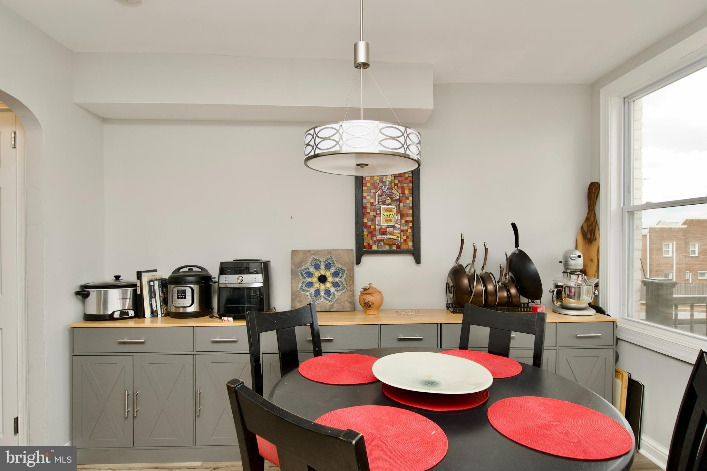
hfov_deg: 86.9
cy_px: 236
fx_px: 373
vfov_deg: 64.5
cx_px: 354
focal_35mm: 19
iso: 400
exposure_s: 1/160
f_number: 7.1
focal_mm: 13
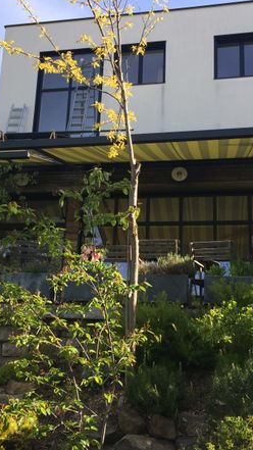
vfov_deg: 47.4
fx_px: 513
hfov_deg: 27.7
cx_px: 102
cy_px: 221
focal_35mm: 43
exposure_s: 1/514
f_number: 2.2
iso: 32
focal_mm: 4.15
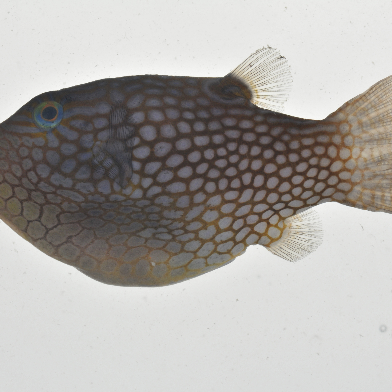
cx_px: 204
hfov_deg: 8.7
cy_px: 196
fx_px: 2583
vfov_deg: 8.7
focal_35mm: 202
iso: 200
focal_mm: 105
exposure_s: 1/60
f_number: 25
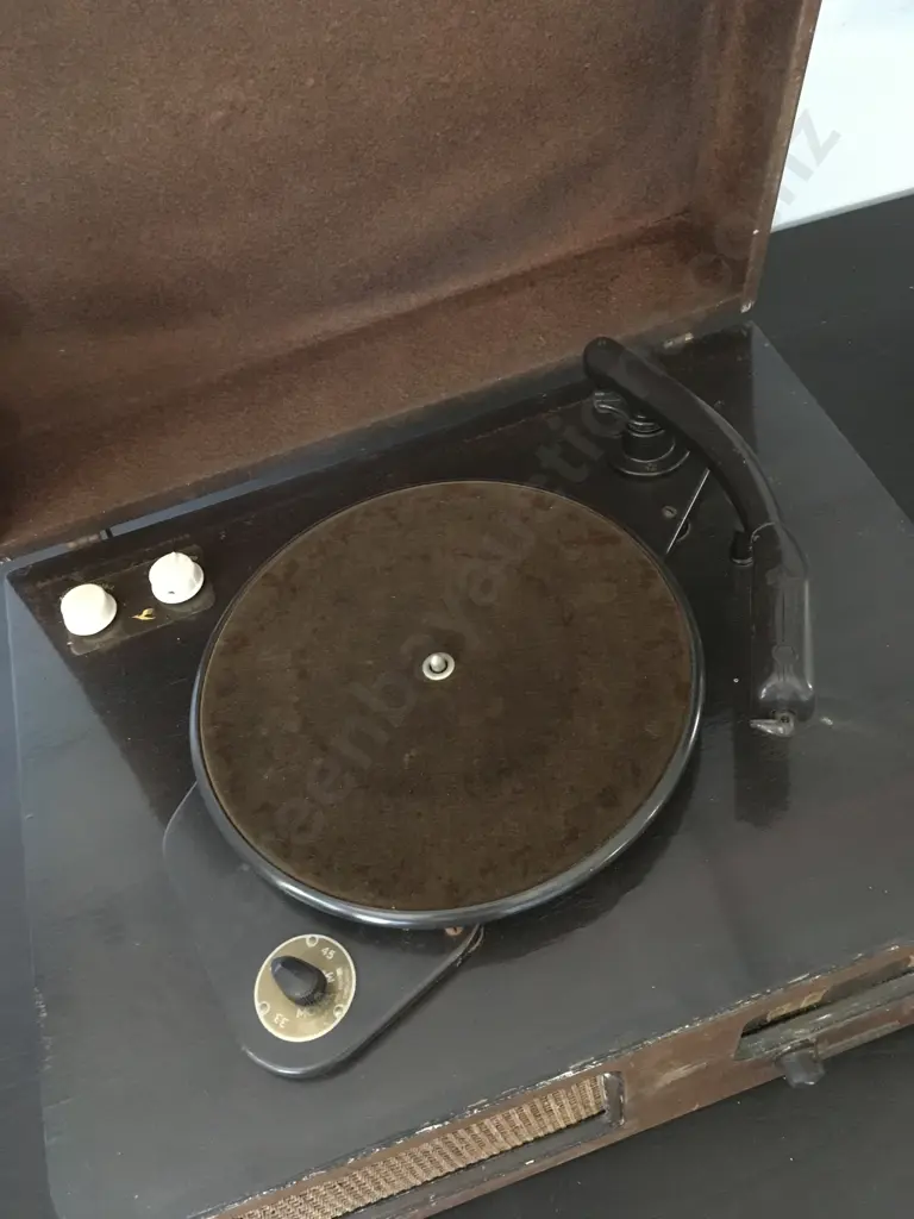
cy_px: 610
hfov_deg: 48.2
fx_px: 1021
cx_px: 457
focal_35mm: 29
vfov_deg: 61.7
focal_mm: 4.15
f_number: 2.2
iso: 640
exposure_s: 1/17
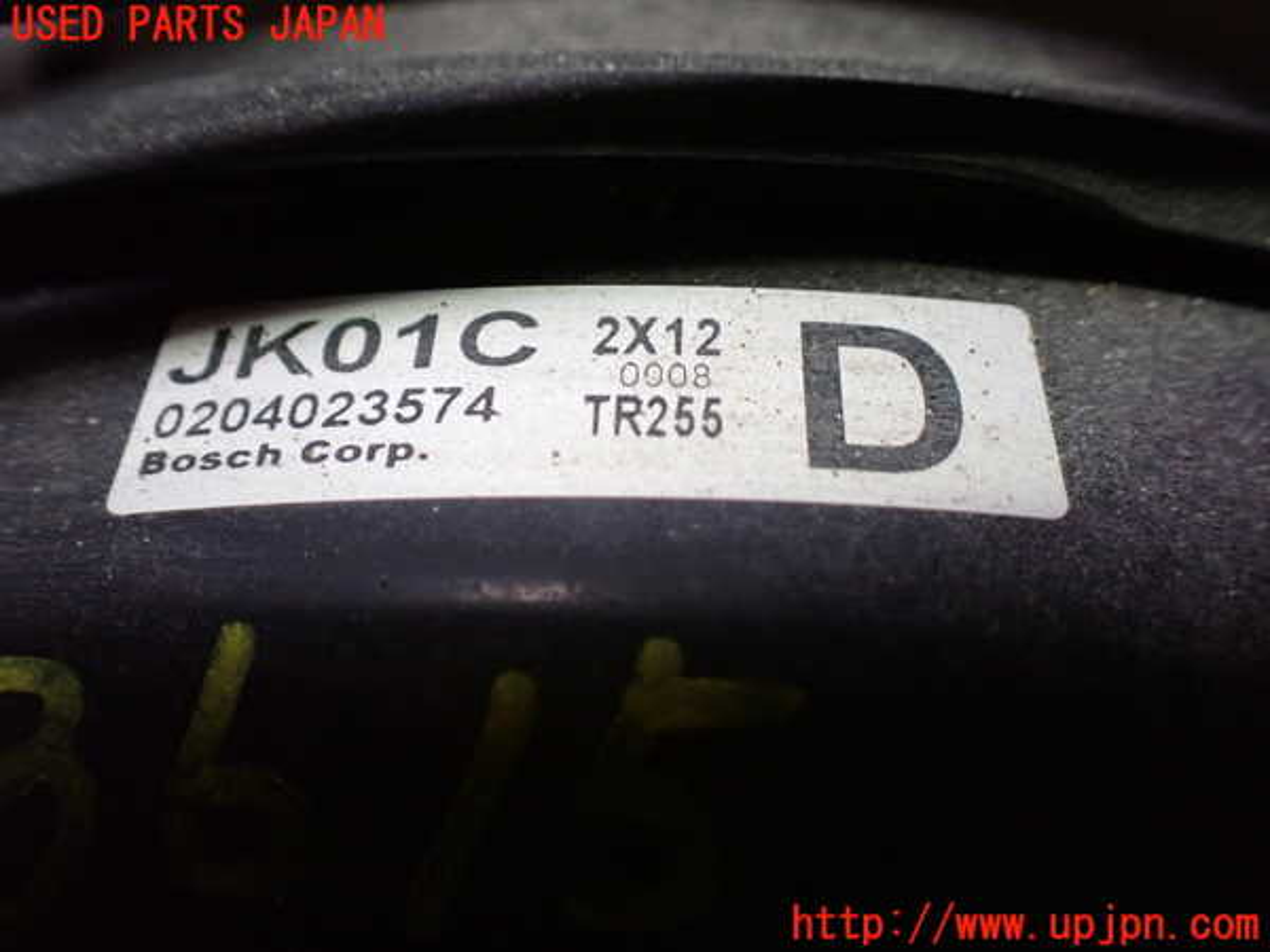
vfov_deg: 46.8
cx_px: 635
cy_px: 476
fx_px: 1101
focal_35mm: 30
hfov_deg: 60.0
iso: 800
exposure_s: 1/100
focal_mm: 5.4
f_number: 2.3
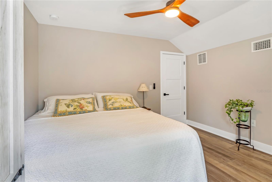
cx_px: 136
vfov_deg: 72.0
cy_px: 91
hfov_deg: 95.0
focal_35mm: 16
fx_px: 125
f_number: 9
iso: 200
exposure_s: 1/160
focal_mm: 11
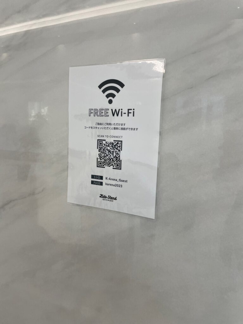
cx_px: 122
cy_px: 162
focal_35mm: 26
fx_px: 243
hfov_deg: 53.1
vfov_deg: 67.3
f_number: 1.6
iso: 80
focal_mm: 4.2
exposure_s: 1/121
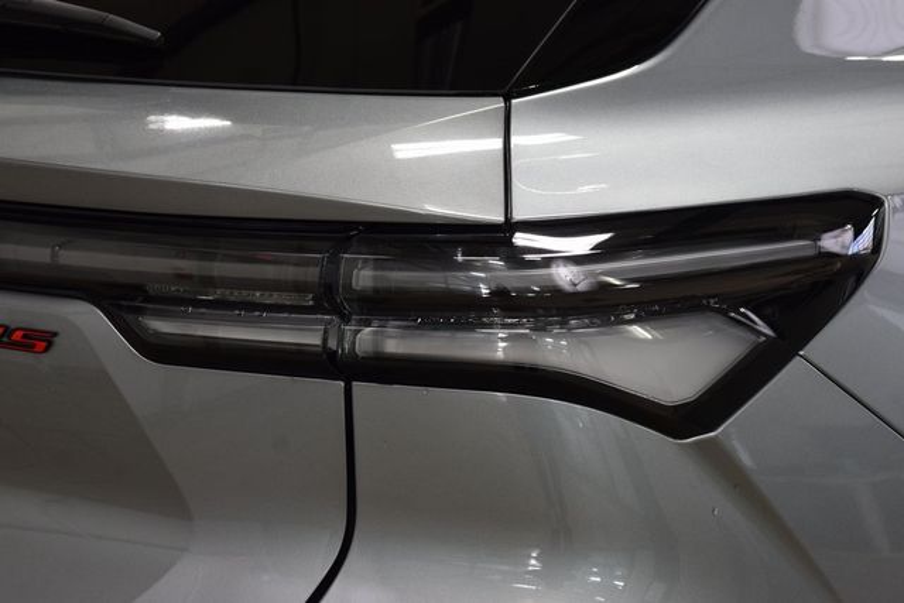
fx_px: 2637
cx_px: 452
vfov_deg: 13.0
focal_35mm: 105
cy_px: 302
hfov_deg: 19.5
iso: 800
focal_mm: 70
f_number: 7.1
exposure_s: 1/30
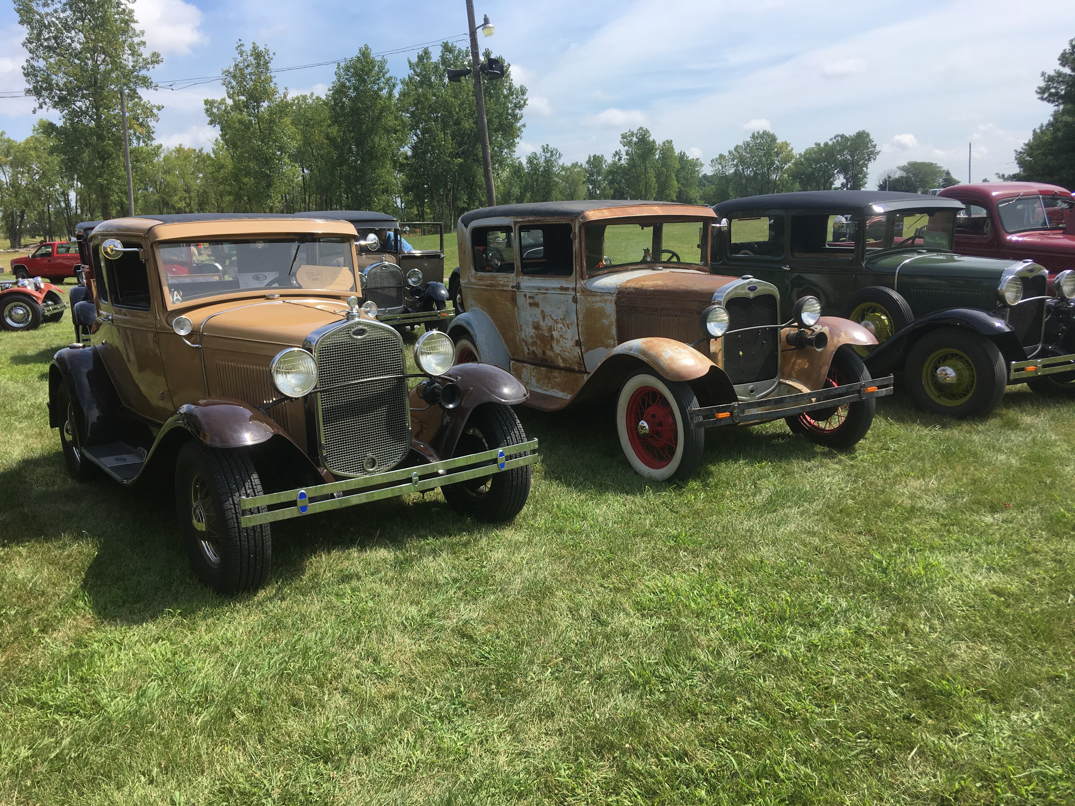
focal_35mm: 29
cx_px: 538
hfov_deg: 61.7
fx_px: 901
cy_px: 403
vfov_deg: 48.2
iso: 25
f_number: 2.2
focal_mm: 4.15
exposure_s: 1/1304
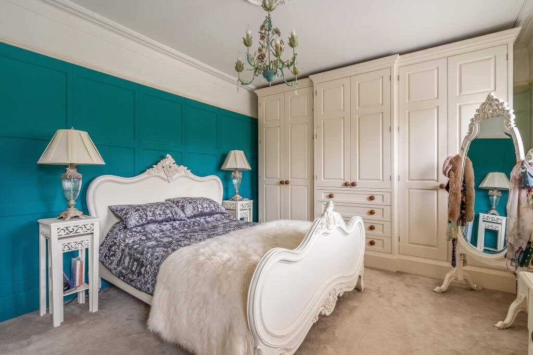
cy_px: 178
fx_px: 237
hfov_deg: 96.7
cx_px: 266
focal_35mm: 16
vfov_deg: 73.8
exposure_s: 5
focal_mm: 16
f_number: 10
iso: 100
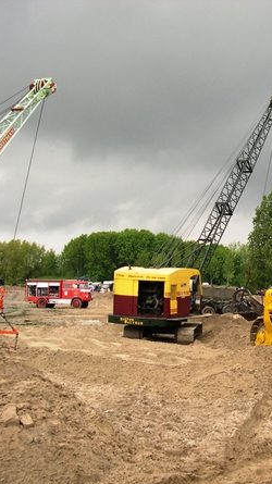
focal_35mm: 69
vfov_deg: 30.6
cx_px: 287
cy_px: 244
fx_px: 886
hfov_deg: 17.0
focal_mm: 10.1
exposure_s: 1/207
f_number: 3.1
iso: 100
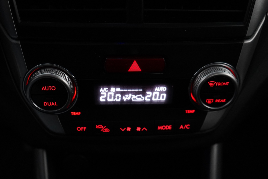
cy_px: 90
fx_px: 298
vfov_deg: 33.4
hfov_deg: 48.5
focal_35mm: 40
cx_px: 134
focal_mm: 40
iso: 4000
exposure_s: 1/60
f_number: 4
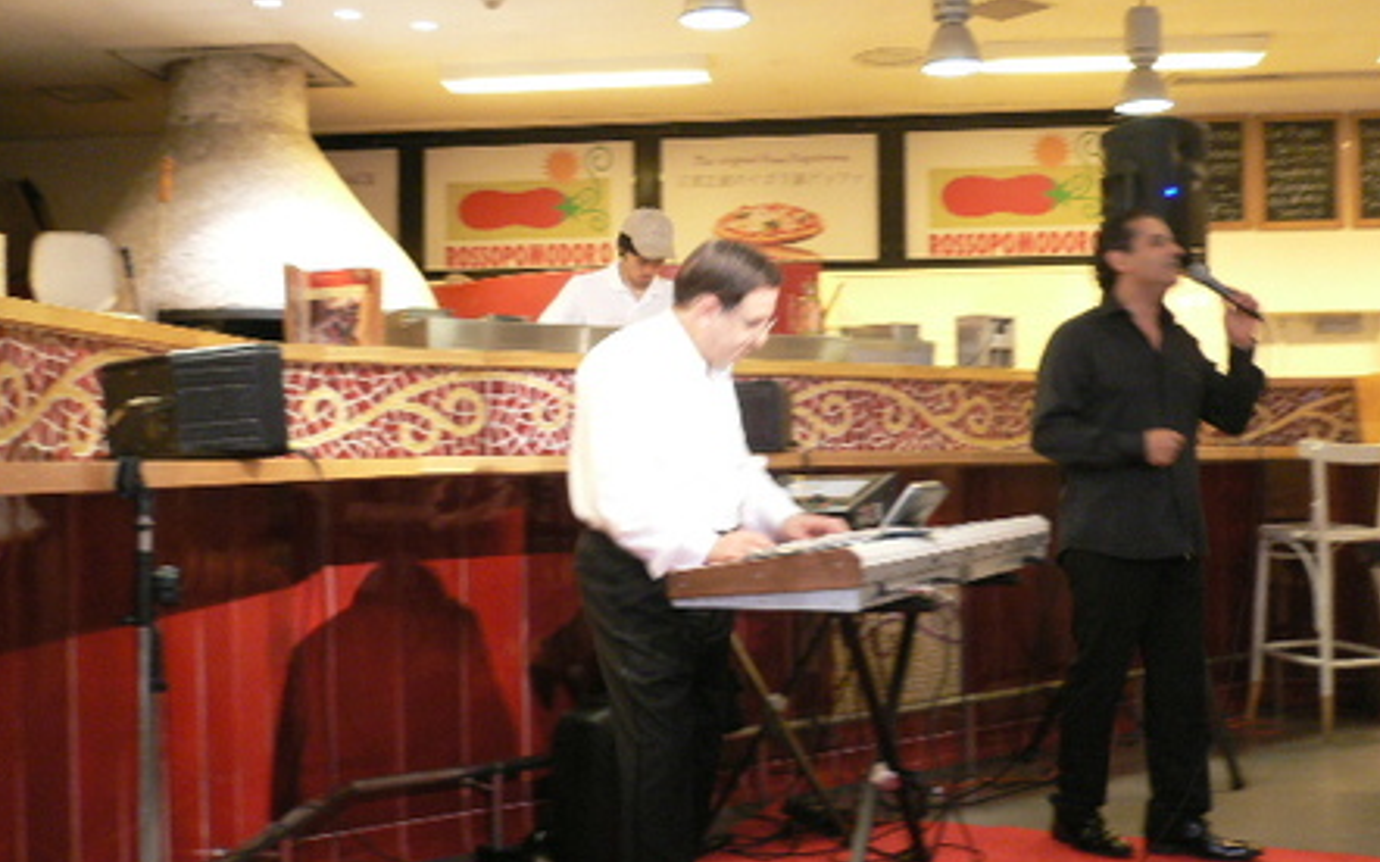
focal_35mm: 42
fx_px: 1579
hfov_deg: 47.2
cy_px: 417
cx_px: 690
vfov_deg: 30.5
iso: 200
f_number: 2.8
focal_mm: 5.8
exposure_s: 1/8
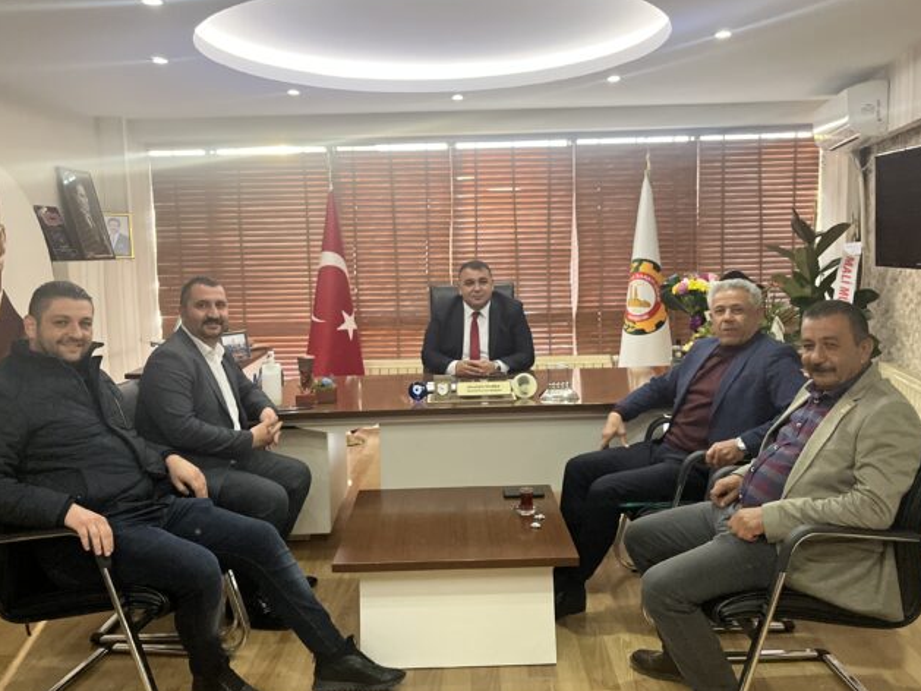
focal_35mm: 31
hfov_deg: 58.3
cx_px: 450
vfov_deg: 45.4
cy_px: 324
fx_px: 825
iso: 500
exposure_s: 1/50
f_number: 1.6
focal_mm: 5.1
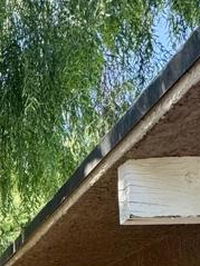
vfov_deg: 25.5
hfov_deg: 21.1
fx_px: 463
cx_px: -91
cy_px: 383
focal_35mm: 60
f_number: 2.2
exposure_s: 1/217
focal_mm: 2.22
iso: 40
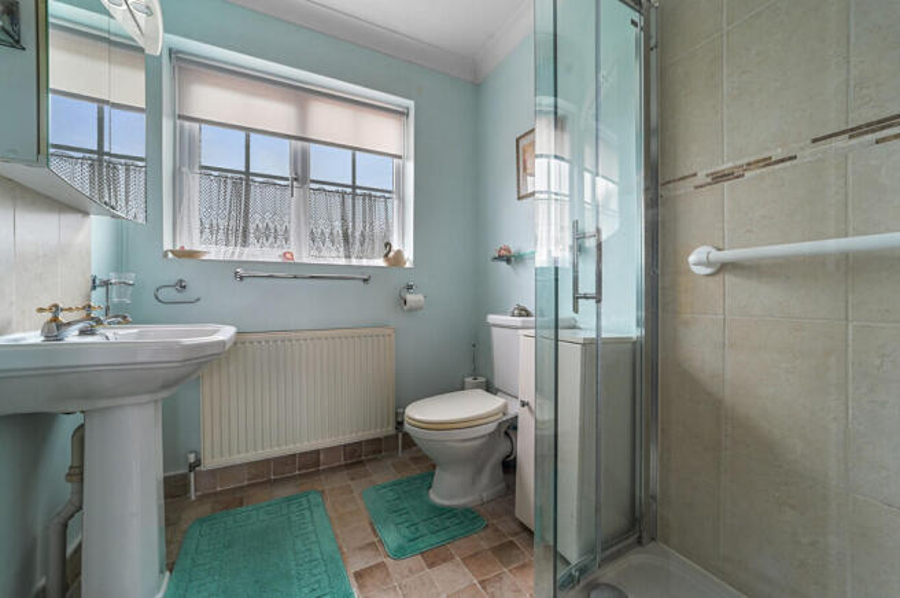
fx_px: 350
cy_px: 299
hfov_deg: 104.3
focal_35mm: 14
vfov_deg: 81.1
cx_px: 450
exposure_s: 2.5
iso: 400
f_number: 8
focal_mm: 14
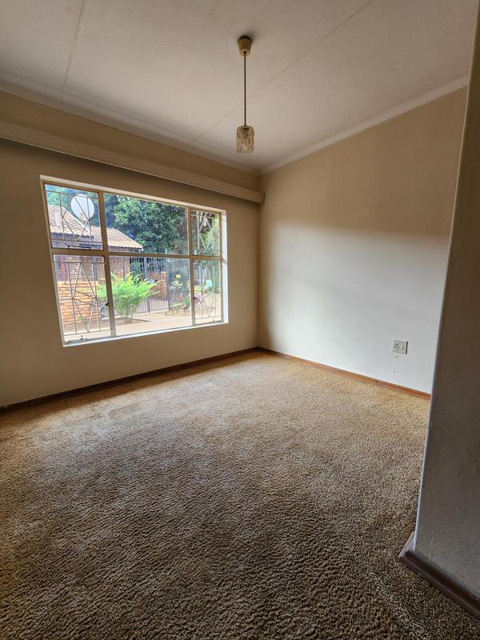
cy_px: 320
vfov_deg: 106.2
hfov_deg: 89.9
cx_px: 240
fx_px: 240
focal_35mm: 13
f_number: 2.2
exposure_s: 1/50
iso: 125
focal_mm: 2.2
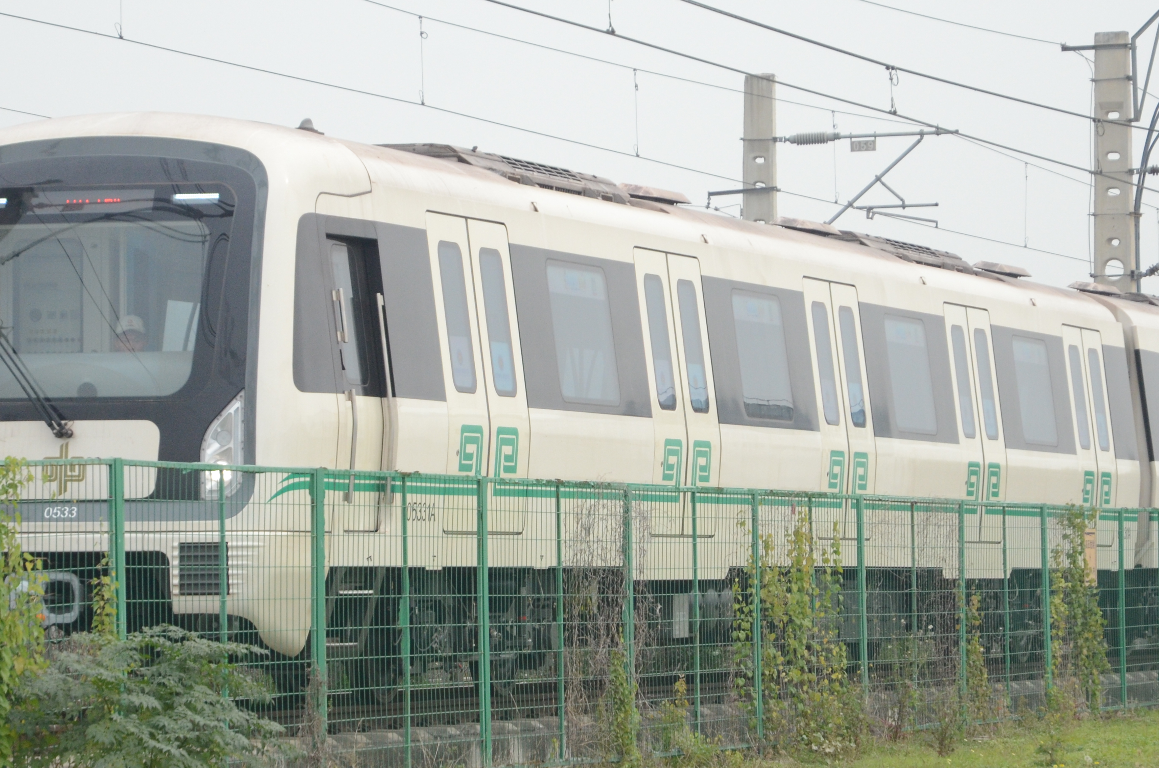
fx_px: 5527
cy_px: 362
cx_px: 590
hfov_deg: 12.0
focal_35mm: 172
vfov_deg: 7.9
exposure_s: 1/2000
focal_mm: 70
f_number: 7.1
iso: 1000
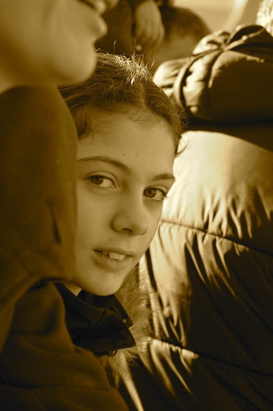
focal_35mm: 82
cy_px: 206
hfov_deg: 16.5
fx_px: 942
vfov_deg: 24.7
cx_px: 136
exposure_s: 1/125
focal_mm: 55
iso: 160
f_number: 5.6
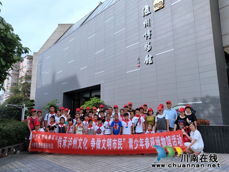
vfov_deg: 46.8
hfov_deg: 60.0
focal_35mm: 30
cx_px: 114
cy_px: 86
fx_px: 198
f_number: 1.8
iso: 123
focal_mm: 3.95
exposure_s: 1/1524
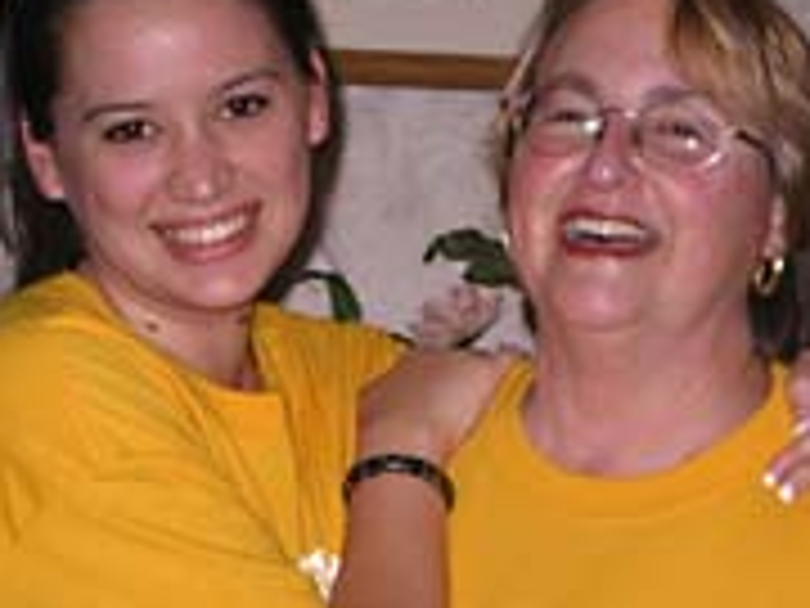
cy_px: 426
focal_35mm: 163
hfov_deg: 12.1
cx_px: 418
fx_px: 3814
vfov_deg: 9.1
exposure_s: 1/60
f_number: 3.6
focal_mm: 17.4
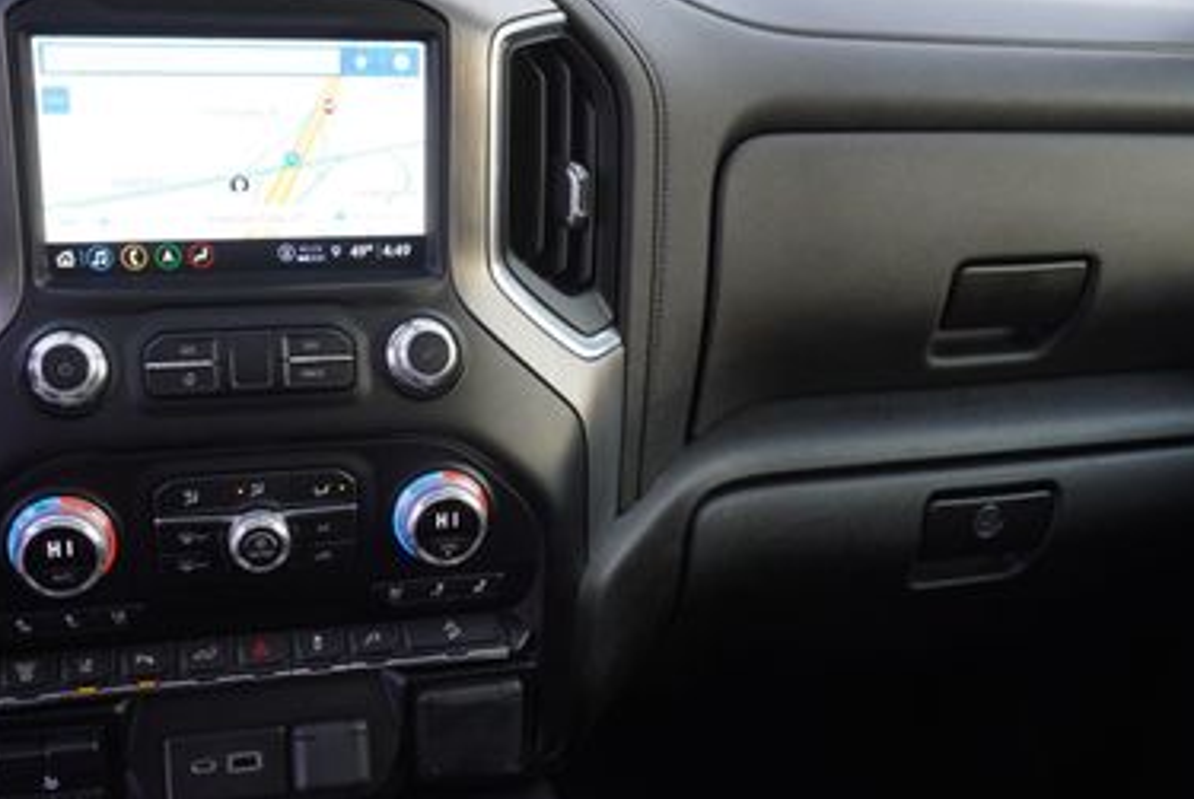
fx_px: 1361
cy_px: 439
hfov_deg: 47.2
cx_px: 519
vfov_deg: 32.7
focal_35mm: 41
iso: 320
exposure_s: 1/60
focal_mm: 16
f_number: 4
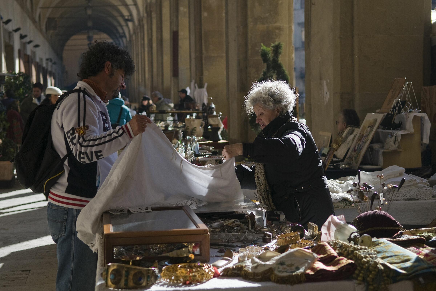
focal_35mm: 60
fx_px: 727
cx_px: 218
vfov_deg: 22.6
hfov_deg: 33.4
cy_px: 146
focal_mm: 40
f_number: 3.2
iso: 200
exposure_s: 1/2000
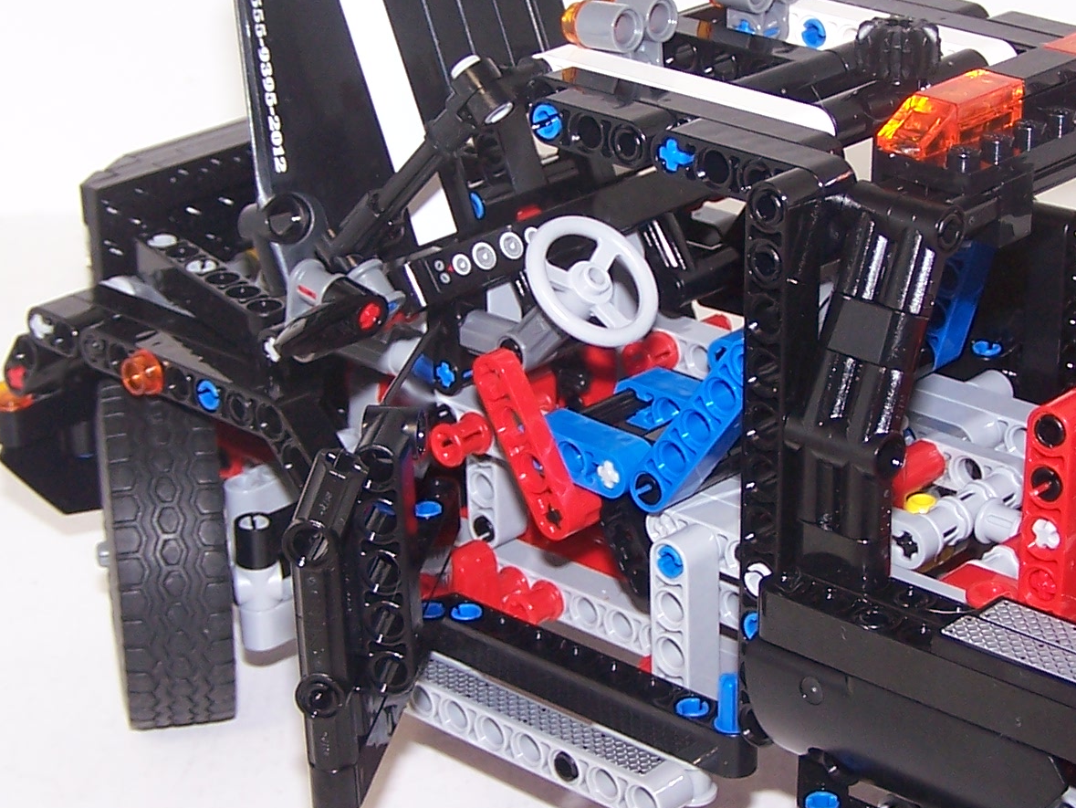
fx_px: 2581
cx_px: 701
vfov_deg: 17.8
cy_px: 345
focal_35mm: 83
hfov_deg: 23.5
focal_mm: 6.3
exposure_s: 1/60
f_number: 2.8
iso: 80
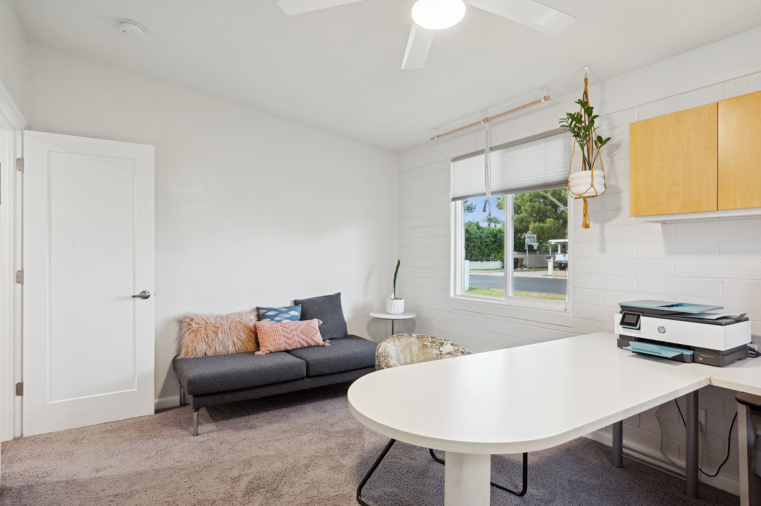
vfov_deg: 63.1
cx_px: 380
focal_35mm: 20
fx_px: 412
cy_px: 253
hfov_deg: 85.5
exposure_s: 1/6
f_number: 8
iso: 320
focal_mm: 19.5
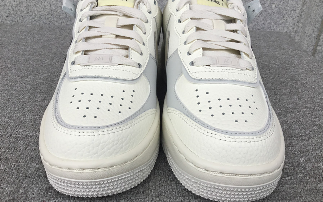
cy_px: 104
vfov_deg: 38.3
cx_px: 162
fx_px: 290
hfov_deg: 58.1
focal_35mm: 33
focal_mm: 3.3
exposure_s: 1/261
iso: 25
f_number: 2.4
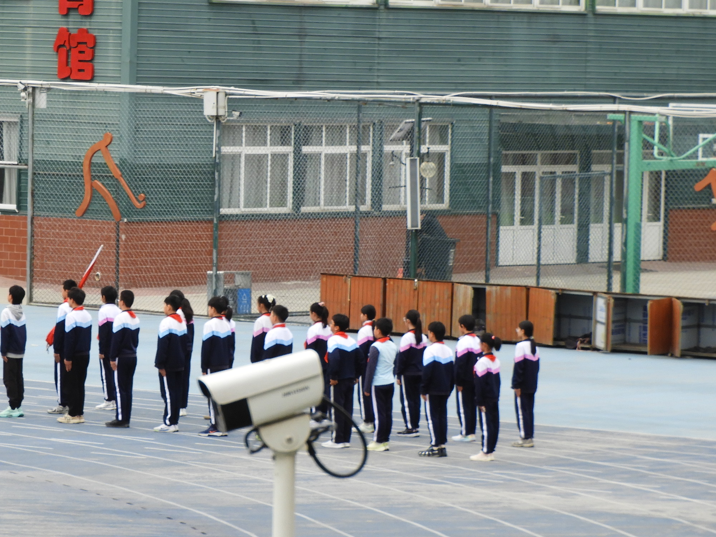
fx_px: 5047
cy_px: 223
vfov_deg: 6.1
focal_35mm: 244
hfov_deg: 8.1
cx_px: 155
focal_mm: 26.9
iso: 100
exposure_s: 1/200
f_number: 5.2
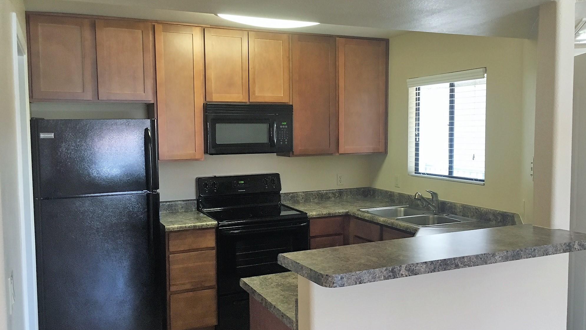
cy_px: 166
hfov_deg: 61.0
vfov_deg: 36.7
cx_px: 292
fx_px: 497
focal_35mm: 32
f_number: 2.2
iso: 100
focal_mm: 4.15
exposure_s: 1/30
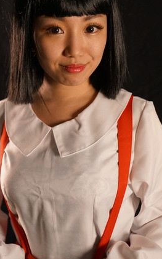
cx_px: 69
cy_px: 115
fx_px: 438
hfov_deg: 20.9
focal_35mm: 62
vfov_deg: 32.9
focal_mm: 40
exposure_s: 1/1250
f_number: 2.8
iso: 3200
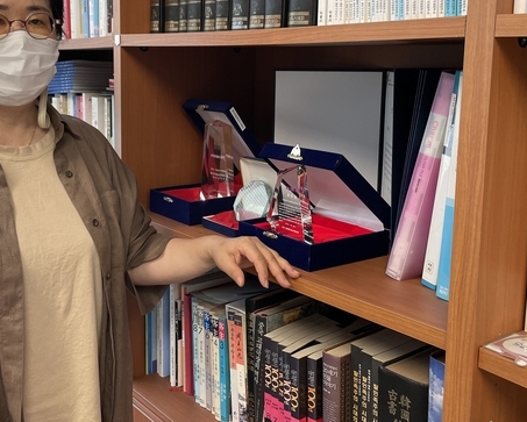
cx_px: 188
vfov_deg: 35.5
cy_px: 153
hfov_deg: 43.4
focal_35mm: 42
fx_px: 656
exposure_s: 1/60
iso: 80
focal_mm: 4.2
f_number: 1.6
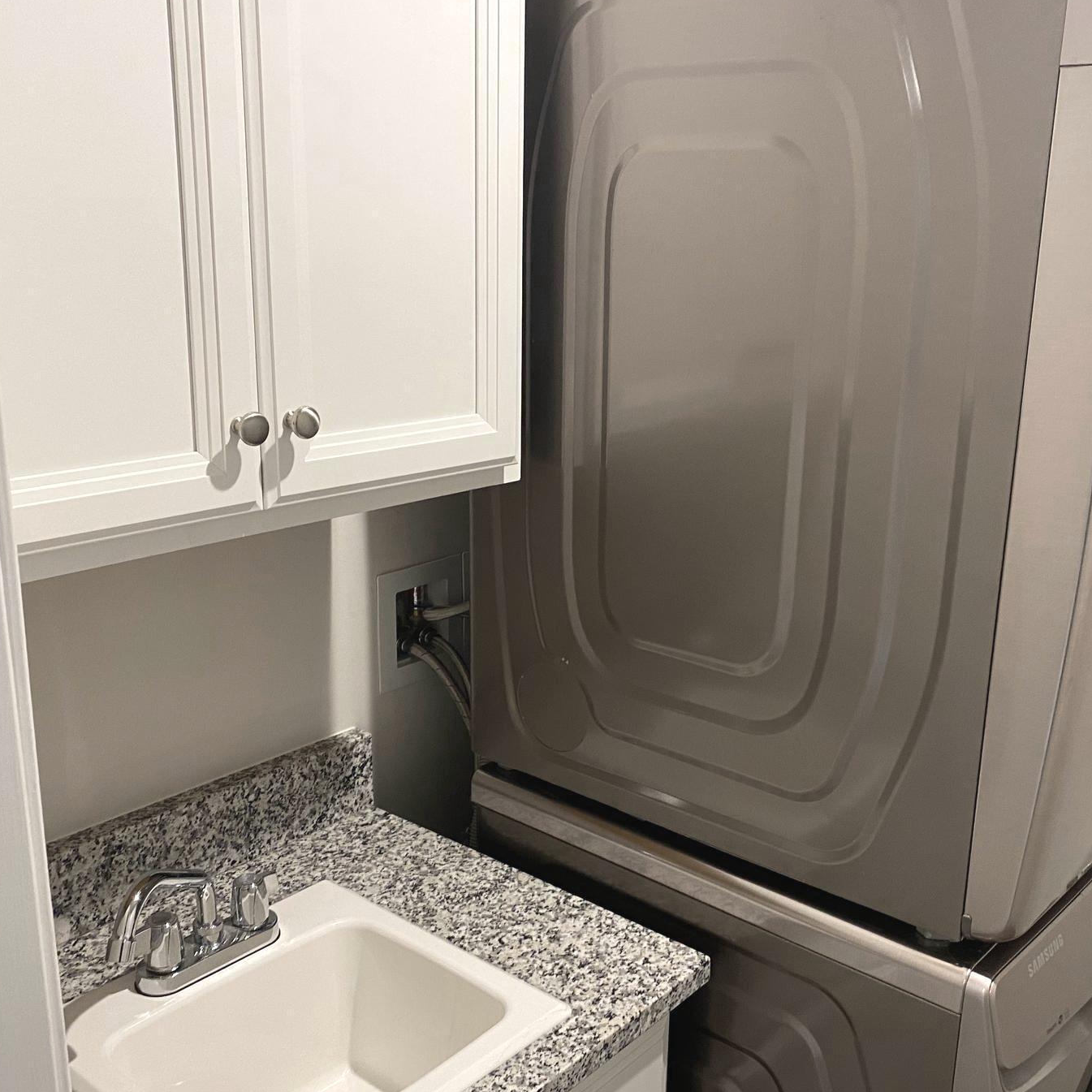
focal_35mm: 35
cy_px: 600
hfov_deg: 47.2
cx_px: 573
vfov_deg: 47.2
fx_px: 1249
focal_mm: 4.25
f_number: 1.8
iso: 200
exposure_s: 1/60
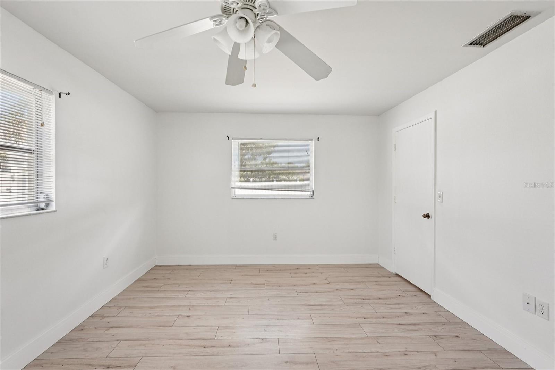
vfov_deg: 73.7
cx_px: 278
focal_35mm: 16
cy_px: 185
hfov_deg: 96.7
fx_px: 247
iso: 400
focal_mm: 16
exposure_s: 1/40
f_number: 8
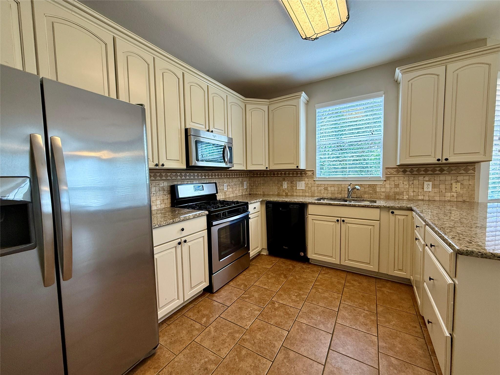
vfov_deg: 85.7
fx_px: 202
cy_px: 188
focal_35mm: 14
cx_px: 250
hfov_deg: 102.1
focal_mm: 2.22
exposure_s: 1/120
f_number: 2.2
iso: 160
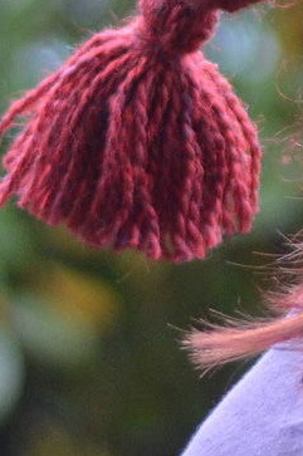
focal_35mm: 331
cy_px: 192
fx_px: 4191
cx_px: 631
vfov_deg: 6.2
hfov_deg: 4.1
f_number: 1.8
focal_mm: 50
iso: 400
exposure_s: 1/640
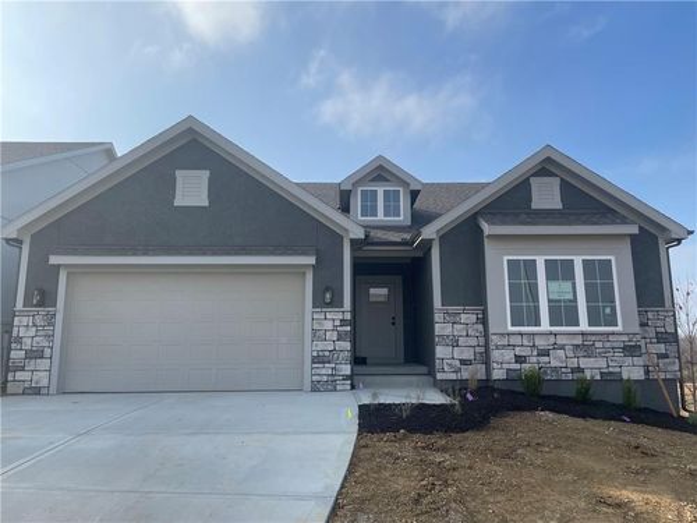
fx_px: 524
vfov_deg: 53.1
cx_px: 348
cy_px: 262
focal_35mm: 26
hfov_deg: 67.3
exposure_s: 1/2882
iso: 32
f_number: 1.6
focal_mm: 4.2
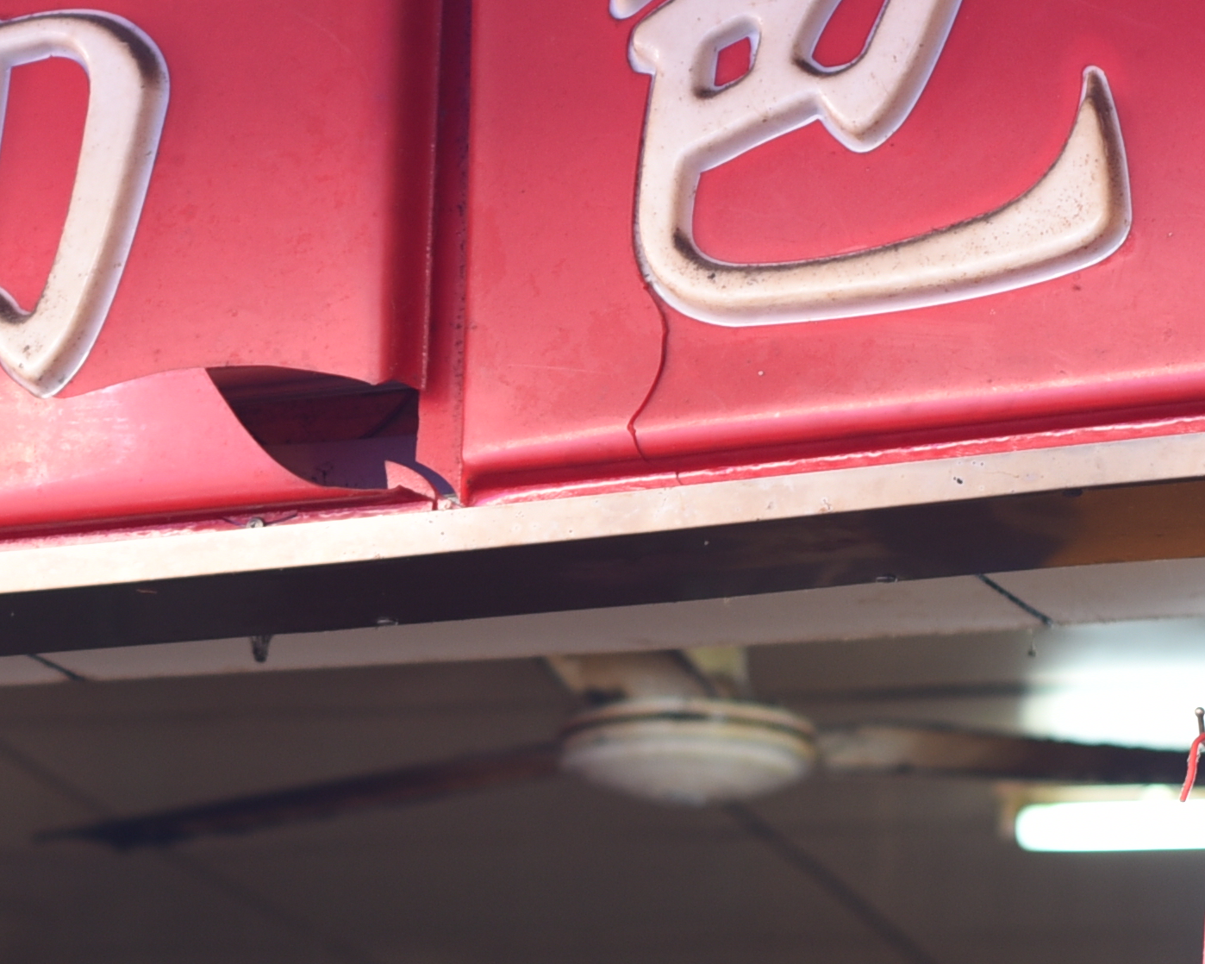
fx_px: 7203
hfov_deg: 9.5
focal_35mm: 202
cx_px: 5
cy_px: 354
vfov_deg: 7.7
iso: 200
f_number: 2.8
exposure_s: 1/50
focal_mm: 50
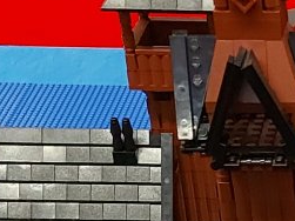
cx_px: 496
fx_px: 1303
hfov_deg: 12.1
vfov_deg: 8.3
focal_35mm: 153
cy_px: 649
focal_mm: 5.23
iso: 200
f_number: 1.8
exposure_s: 1/50
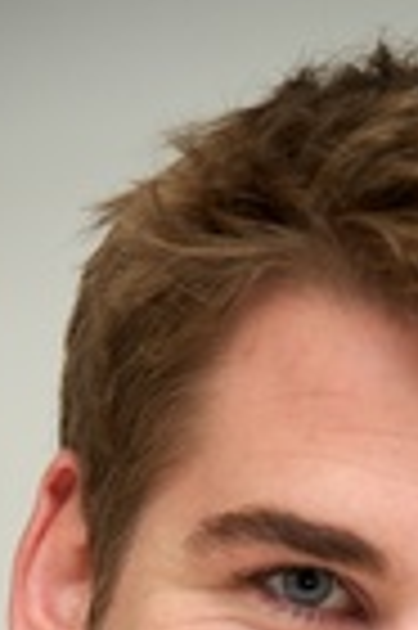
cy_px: 891
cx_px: 387
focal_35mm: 541
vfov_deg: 3.8
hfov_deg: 2.5
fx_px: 9445
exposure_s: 1/60
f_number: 6.3
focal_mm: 190
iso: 400
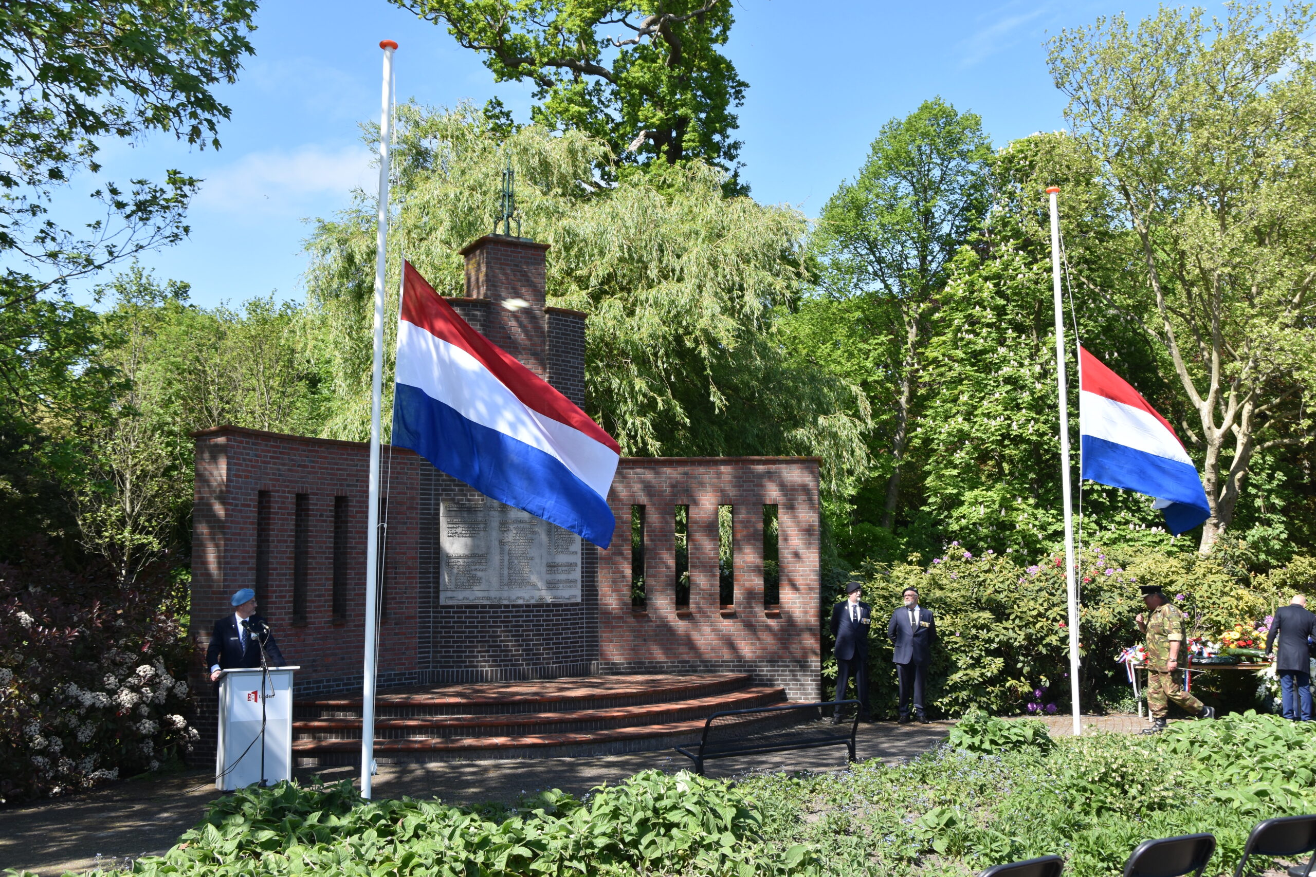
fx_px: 1206
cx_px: 658
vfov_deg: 40.0
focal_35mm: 33
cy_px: 438
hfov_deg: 57.2
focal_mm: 22
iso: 200
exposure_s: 1/250
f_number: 8
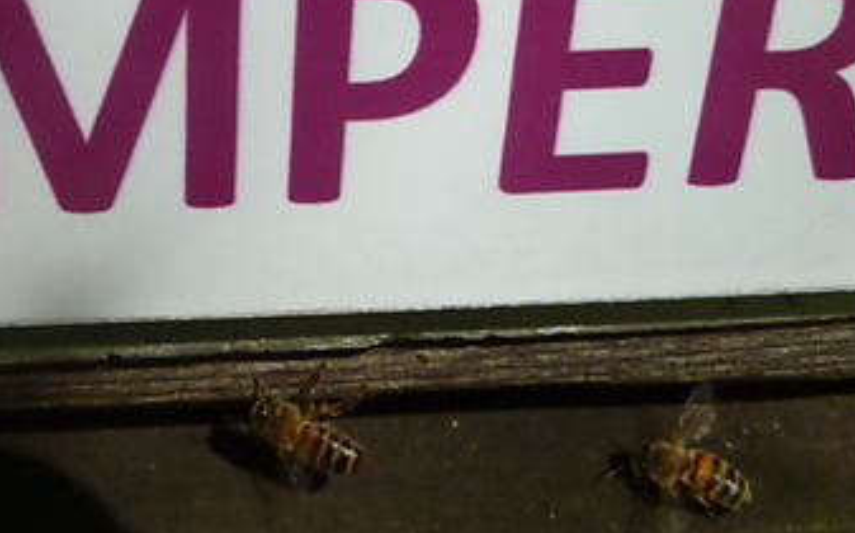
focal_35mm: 63
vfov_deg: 20.0
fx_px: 1467
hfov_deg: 30.9
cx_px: 74
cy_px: 0
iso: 80
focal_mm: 4.1
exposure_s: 1/320
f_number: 4
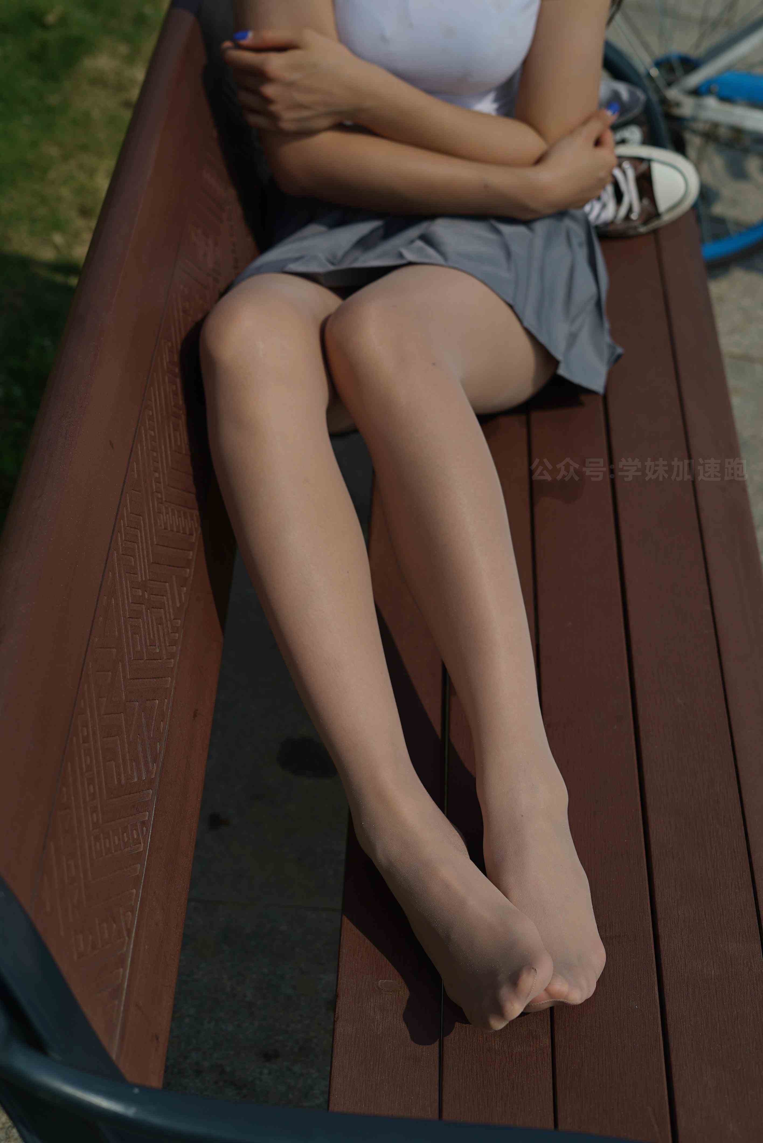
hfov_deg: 27.0
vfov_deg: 39.6
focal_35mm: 50
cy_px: 572
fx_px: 1587
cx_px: 382
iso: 50
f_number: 4
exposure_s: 1/2000
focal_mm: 50
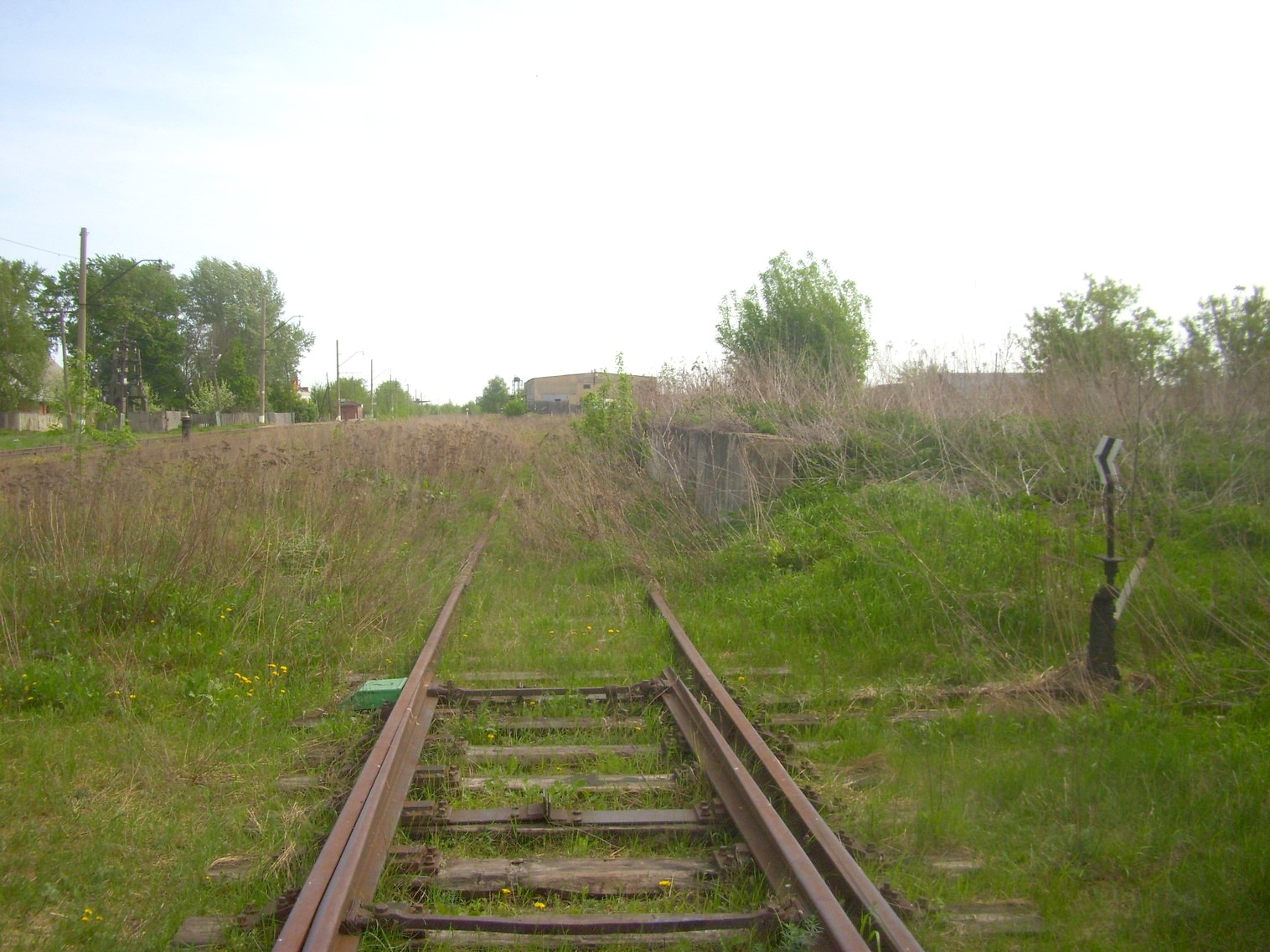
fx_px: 1247
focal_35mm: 34
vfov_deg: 41.8
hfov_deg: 54.0
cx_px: 635
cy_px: 476
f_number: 5.6
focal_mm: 5.7
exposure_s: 1/250
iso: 80
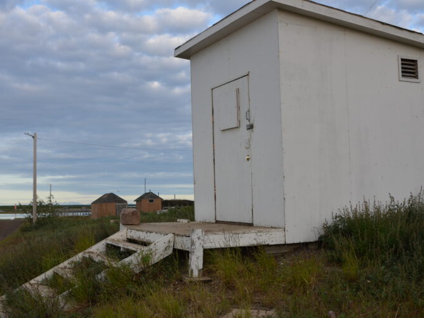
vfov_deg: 31.5
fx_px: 564
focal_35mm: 46
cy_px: 158
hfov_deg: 41.2
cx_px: 229
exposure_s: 1/200
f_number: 7.1
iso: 200
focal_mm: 28
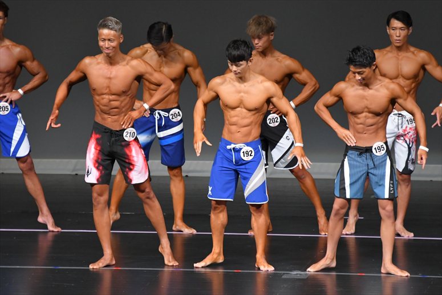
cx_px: 221
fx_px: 4234
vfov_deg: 4.0
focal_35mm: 345
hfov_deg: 6.0
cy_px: 148
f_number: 5.6
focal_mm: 230
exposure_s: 1/400
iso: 4000
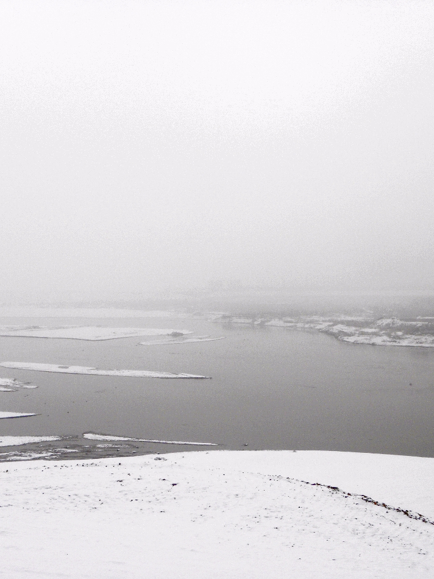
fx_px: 1037
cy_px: 289
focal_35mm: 62
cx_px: 244
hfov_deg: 23.6
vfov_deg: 31.2
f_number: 6.3
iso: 64
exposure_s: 1/428
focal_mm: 8.2
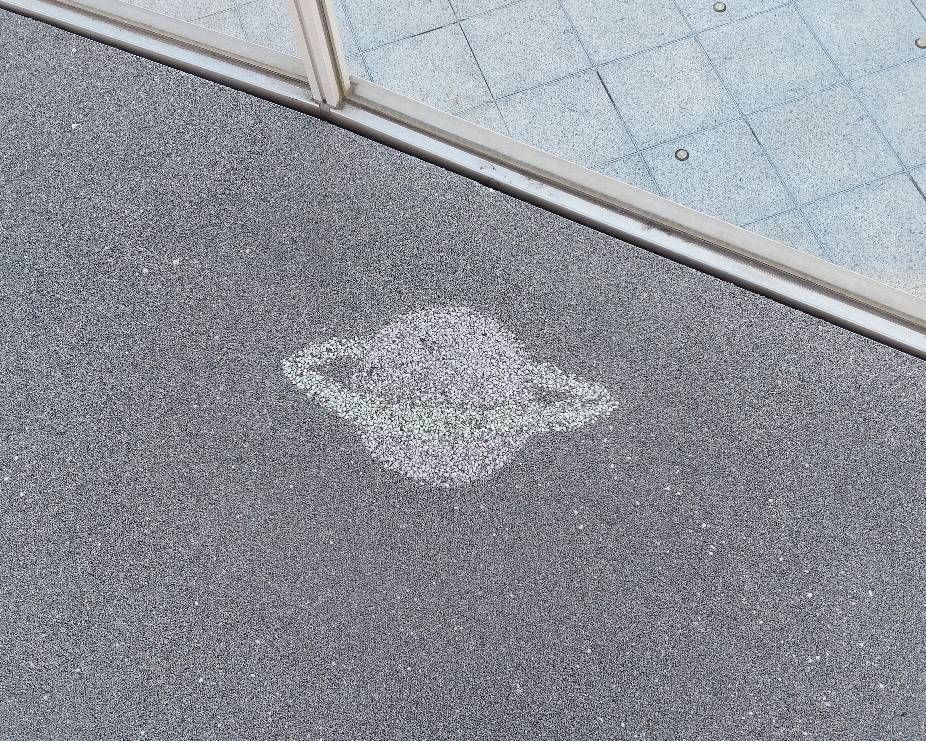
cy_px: 380
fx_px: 713
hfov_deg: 66.0
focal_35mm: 26
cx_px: 439
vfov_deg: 54.9
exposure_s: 1/120
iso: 50
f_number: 1.8
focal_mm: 5.23
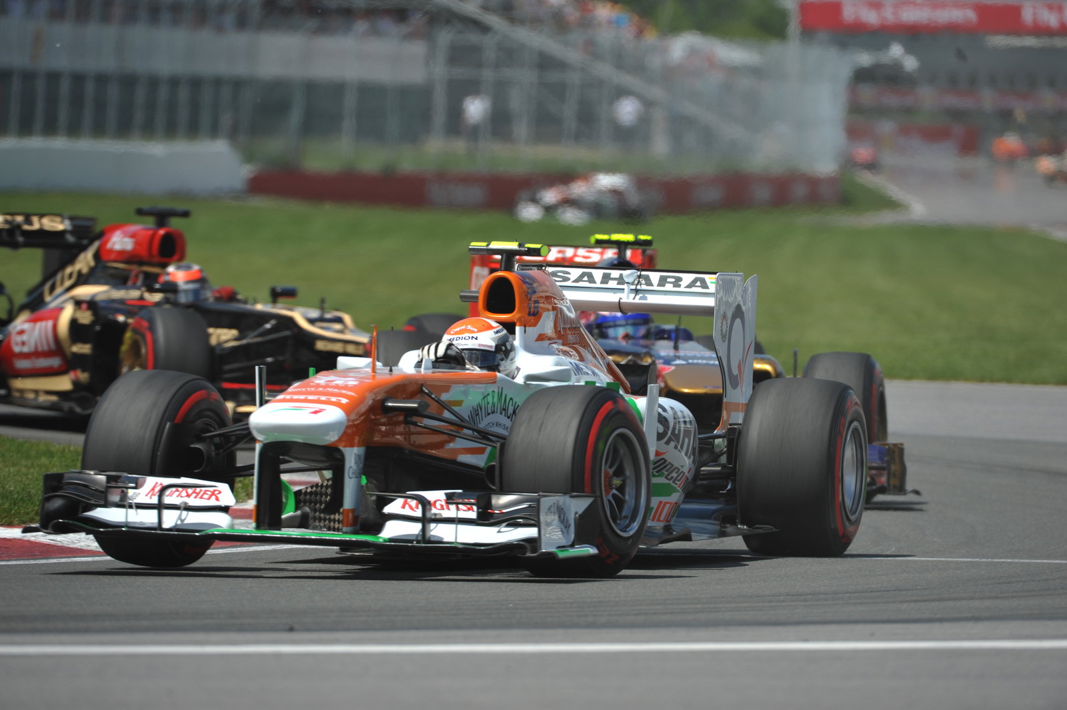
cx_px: 534
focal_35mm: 400
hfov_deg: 5.2
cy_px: 355
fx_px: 11849
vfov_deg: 3.4
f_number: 5.6
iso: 100
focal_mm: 400
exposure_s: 1/640
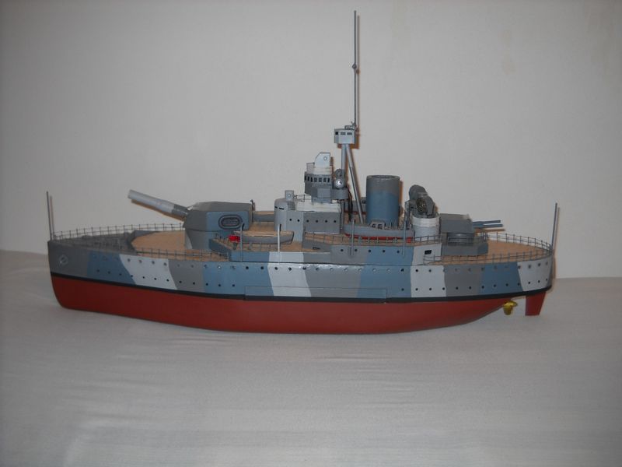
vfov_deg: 35.1
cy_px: 234
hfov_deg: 45.8
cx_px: 311
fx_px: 737
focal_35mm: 41
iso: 64
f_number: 3.1
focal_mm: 6.72
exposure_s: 1/30
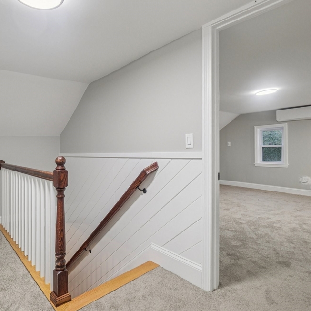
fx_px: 203
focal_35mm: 20
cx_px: 117
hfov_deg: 73.6
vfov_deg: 74.8
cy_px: 154
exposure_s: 1/9
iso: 400
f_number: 5.6
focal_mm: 10
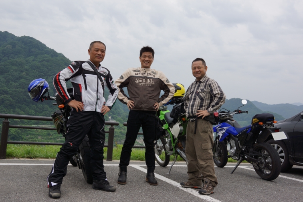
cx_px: 152
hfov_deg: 53.2
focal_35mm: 36
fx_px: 303
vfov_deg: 36.8
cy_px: 97
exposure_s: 1/200
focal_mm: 23
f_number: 7.1
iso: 100
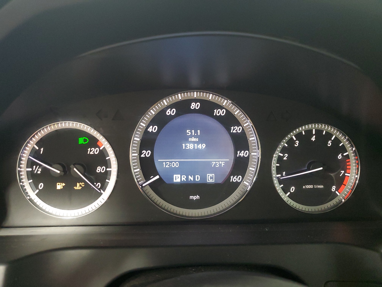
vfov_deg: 53.1
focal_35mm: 26
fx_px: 287
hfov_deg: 67.3
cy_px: 144
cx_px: 191
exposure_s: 1/17
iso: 283
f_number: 1.5
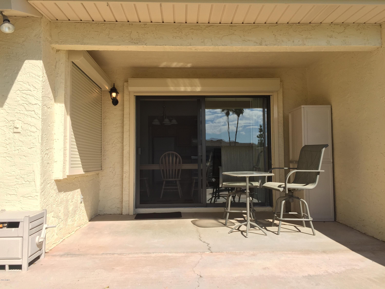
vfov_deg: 48.2
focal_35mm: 29
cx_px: 192
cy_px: 144
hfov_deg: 61.7
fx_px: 323
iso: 32
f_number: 2.2
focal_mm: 4.15
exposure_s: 1/1319
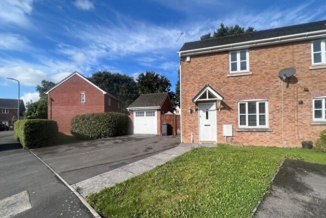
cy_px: 119
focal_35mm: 14
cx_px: 164
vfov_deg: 81.0
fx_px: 127
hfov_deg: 104.2
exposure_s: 1/2016
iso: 32
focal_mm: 1.57
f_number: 1.8
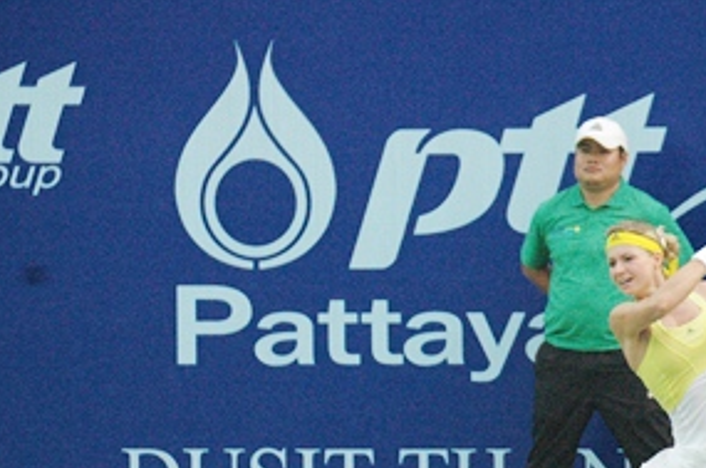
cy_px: 364
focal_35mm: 548
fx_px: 10729
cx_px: 525
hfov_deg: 3.8
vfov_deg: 2.5
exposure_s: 1/1000
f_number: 5.3
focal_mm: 190
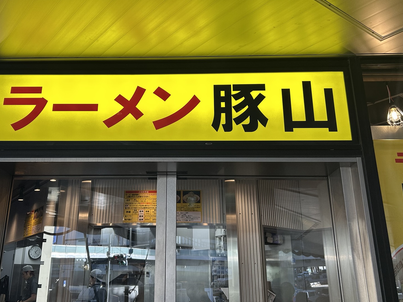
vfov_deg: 39.6
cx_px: 169
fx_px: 419
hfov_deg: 51.1
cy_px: 130
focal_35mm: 36
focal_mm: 5.7
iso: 40
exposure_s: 1/233
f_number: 1.5
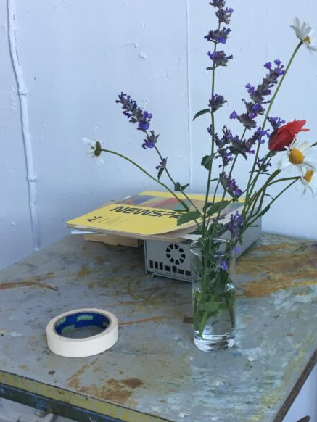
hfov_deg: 28.1
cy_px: 196
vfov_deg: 37.5
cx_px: 248
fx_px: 622
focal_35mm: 51
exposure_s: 1/33
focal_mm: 4.15
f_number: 2.2
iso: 40
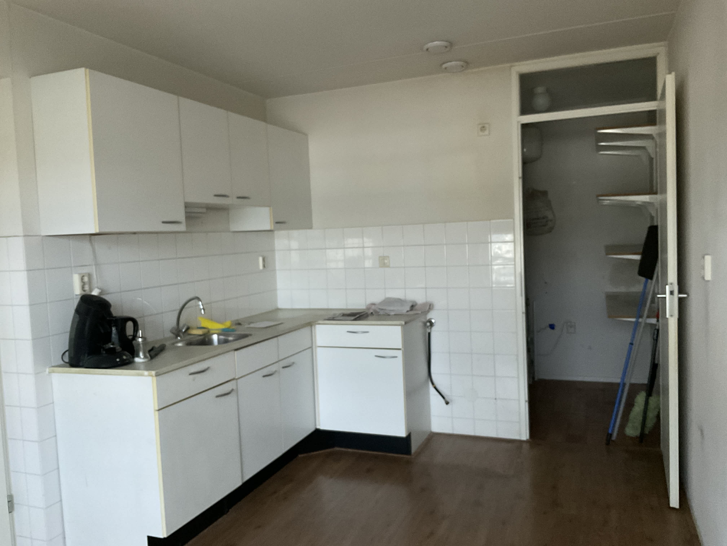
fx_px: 609
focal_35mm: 29
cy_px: 273
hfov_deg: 61.7
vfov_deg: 48.2
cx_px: 364
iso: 200
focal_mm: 3
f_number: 1.8
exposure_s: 1/50
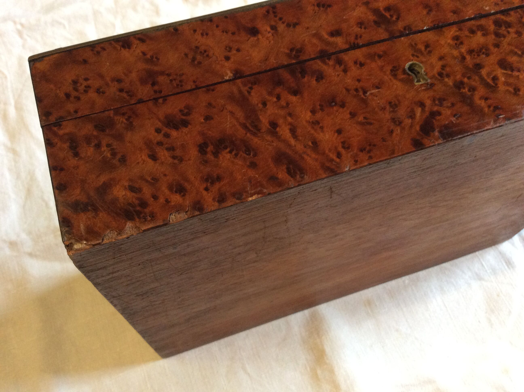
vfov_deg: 44.1
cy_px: 196
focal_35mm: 32
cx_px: 262
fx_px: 484
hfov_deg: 56.9
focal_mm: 3.3
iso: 160
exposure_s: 1/25
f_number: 2.4
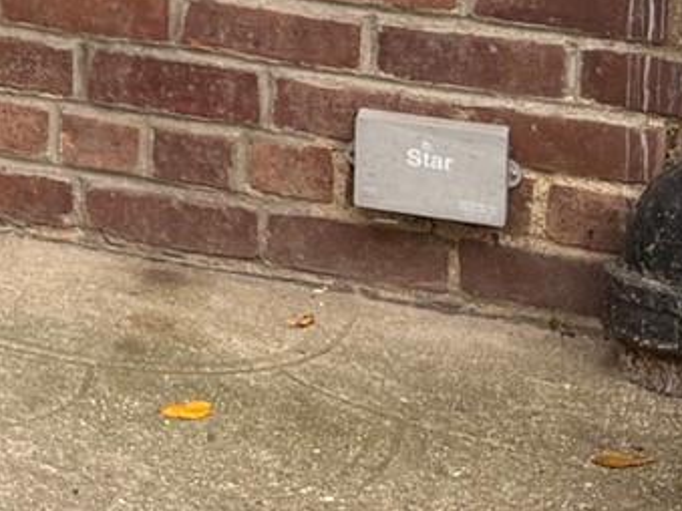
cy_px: -563
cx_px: -839
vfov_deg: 9.5
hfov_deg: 11.7
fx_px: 2856
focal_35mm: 145
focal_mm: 6.76
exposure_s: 1/121
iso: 100
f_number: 1.78
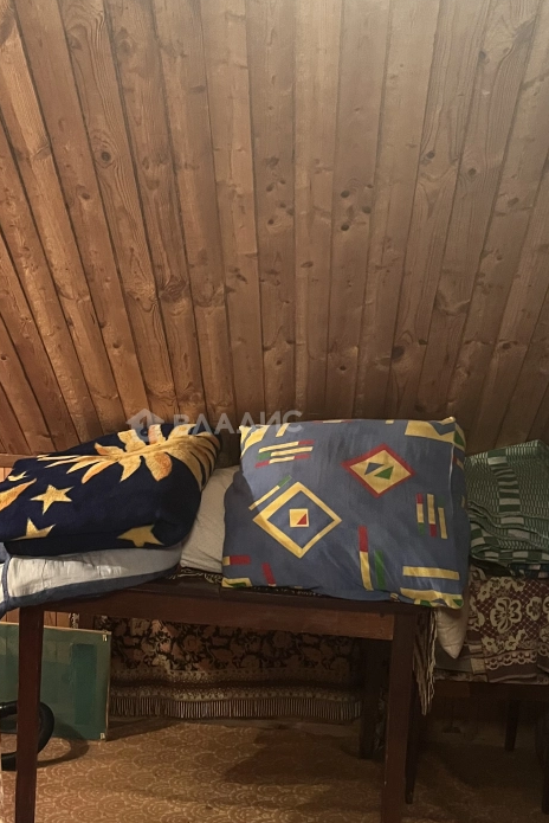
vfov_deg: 46.4
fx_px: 960
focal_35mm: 42
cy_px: 423
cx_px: 215
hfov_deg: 31.8
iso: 500
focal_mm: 5.1
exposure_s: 1/25
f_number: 1.6
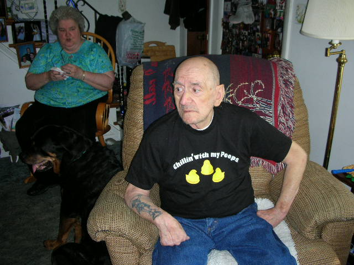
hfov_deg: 52.6
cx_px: 177
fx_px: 358
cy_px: 132
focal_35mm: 35
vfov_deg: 40.7
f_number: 3
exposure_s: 1/60.1
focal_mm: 5.8
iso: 89
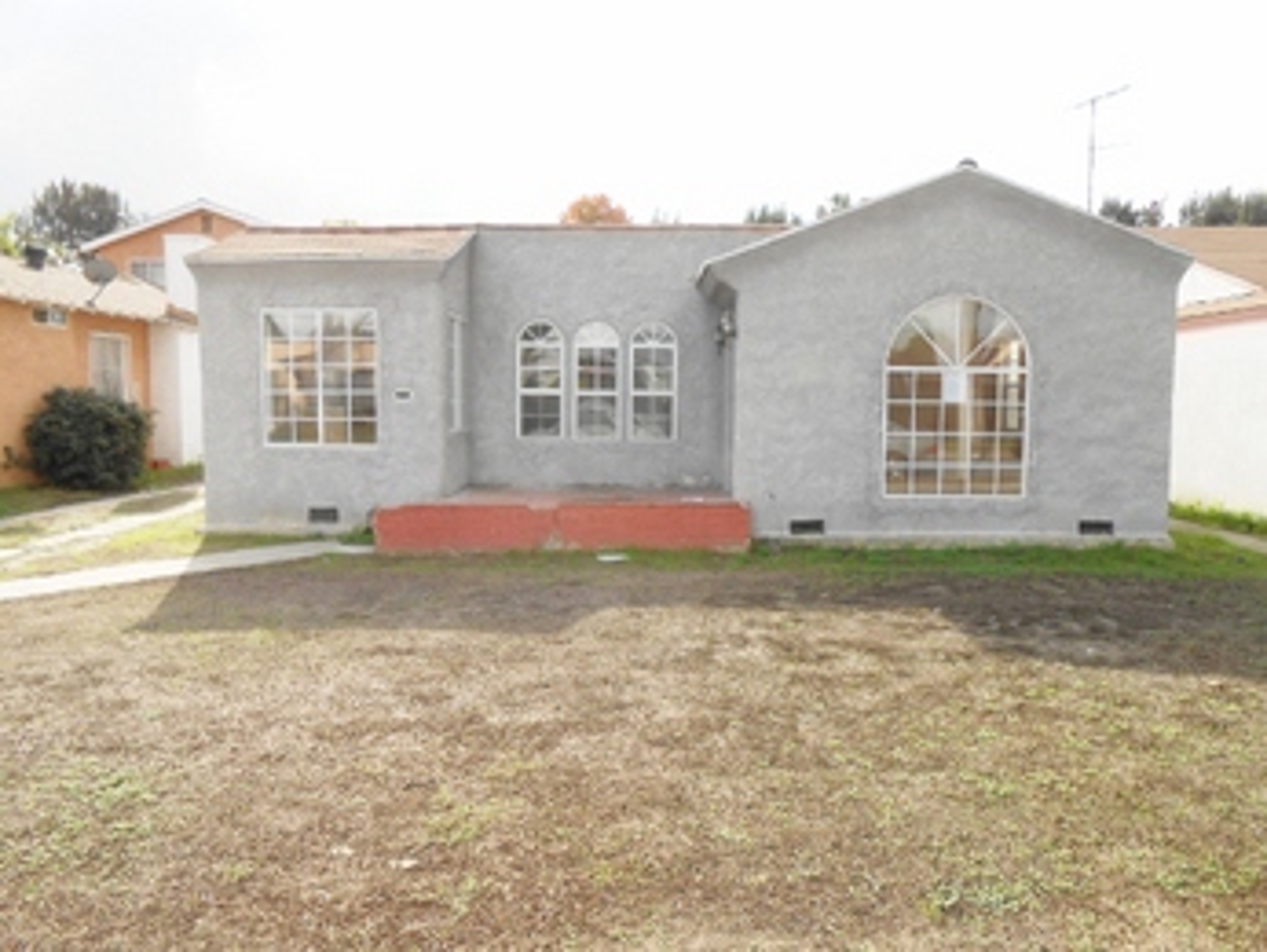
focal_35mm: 26
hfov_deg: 67.3
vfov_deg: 53.1
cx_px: 634
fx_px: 952
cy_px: 476
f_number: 3.5
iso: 80
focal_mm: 4.6
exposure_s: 1/320
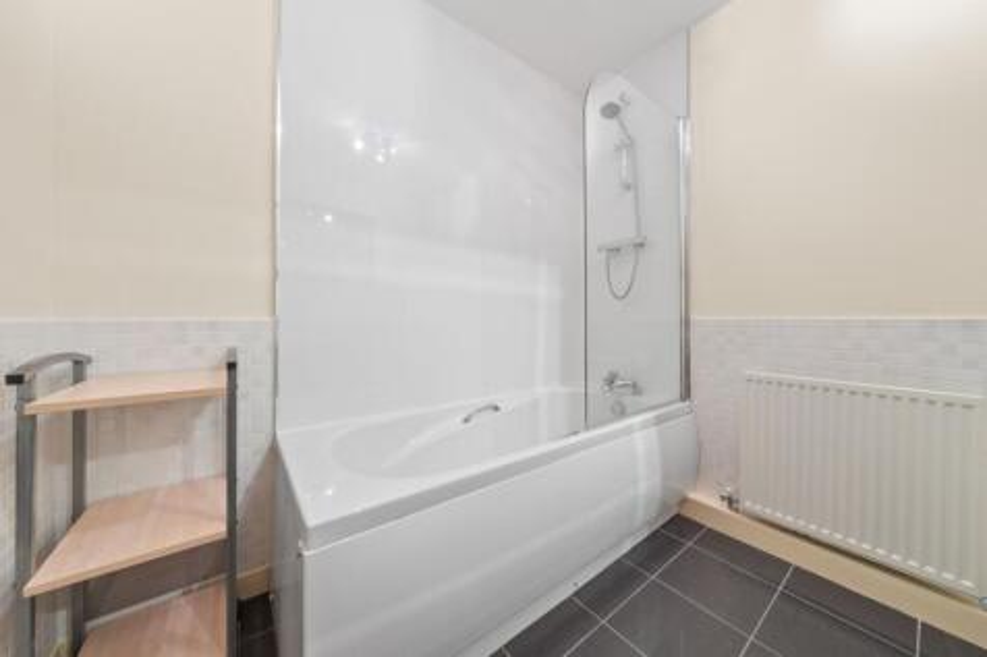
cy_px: 328
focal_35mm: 12
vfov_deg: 90.0
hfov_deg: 112.6
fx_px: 329
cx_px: 494
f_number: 22
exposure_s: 10
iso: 800
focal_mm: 12
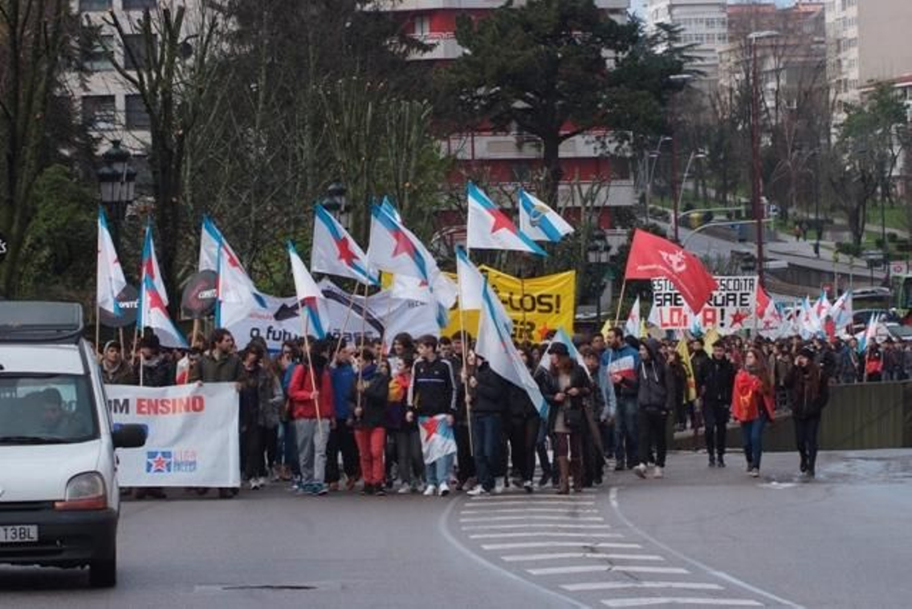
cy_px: 304
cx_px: 456
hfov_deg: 11.8
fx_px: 4409
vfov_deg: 7.9
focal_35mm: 174
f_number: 9
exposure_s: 1/285
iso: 400
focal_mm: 116
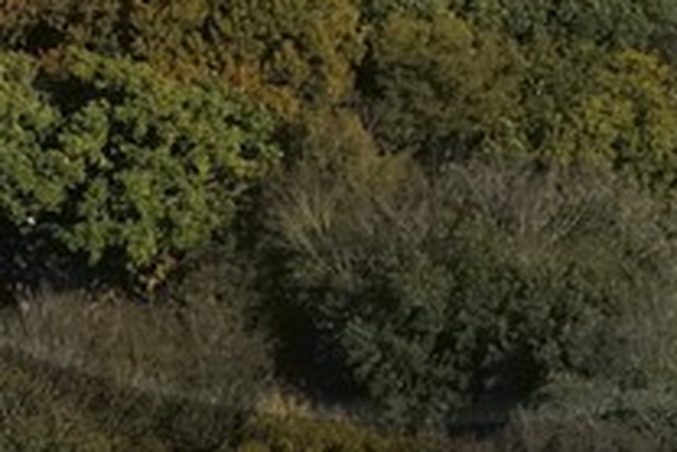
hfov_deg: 2.6
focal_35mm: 806
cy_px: -771
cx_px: 439
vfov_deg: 1.7
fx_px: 15167
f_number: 9
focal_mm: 105
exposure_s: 1/1000
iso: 400
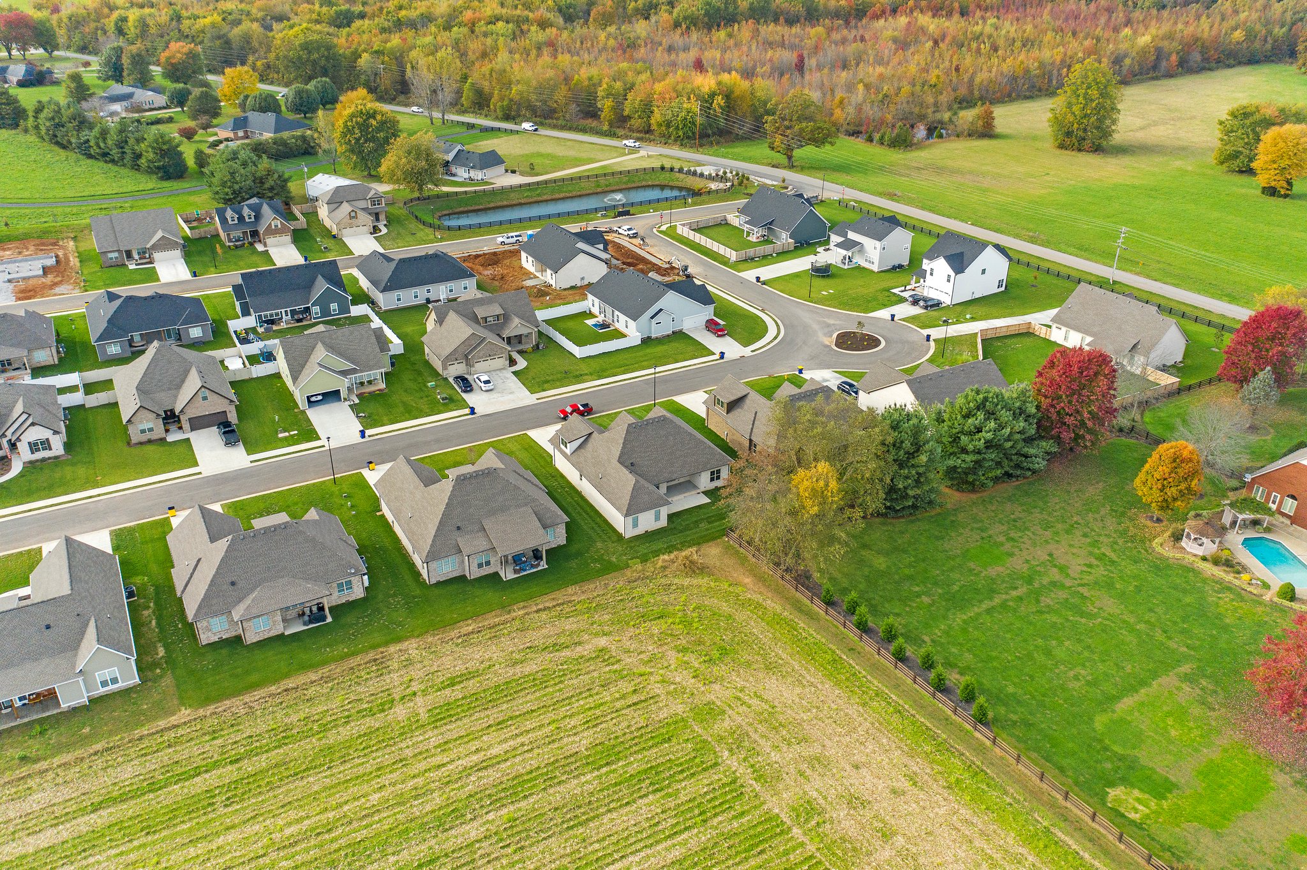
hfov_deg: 65.5
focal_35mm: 28
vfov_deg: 46.4
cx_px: 654
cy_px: 435
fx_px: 1016
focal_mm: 10.26
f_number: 2.8
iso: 100
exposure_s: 1/80
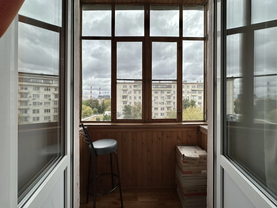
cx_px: 138
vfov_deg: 85.7
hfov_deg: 102.1
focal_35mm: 14
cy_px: 104
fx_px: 112
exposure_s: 1/615
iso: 40
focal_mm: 2.22
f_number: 2.2
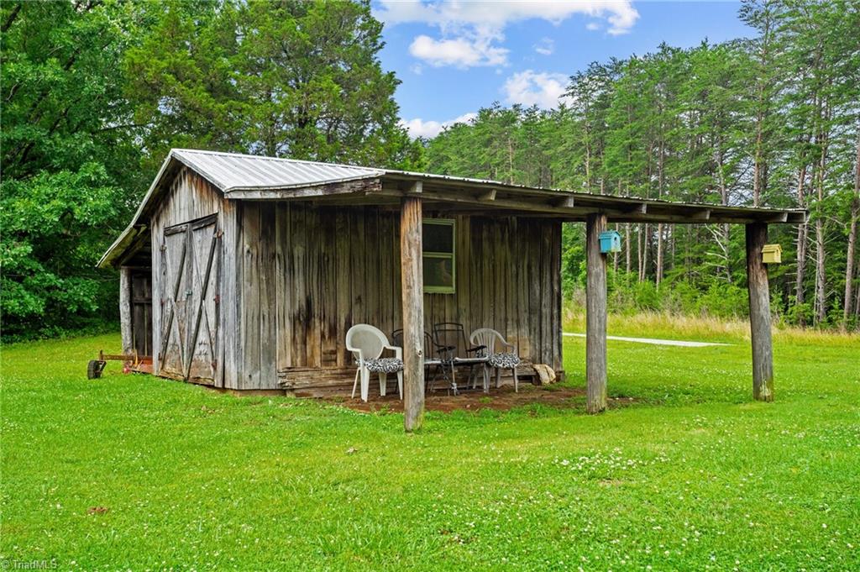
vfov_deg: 33.3
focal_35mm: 40
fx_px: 955
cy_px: 286
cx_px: 430
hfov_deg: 48.5
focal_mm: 40
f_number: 8
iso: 200
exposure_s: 1/200
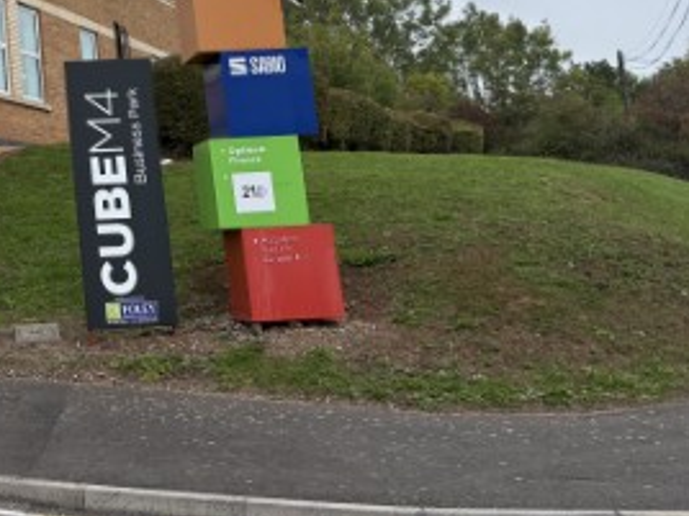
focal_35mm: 62
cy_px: -64
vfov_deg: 22.2
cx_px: -118
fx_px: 1234
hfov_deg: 27.7
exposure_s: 1/791
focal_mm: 5.96
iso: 50
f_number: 1.6
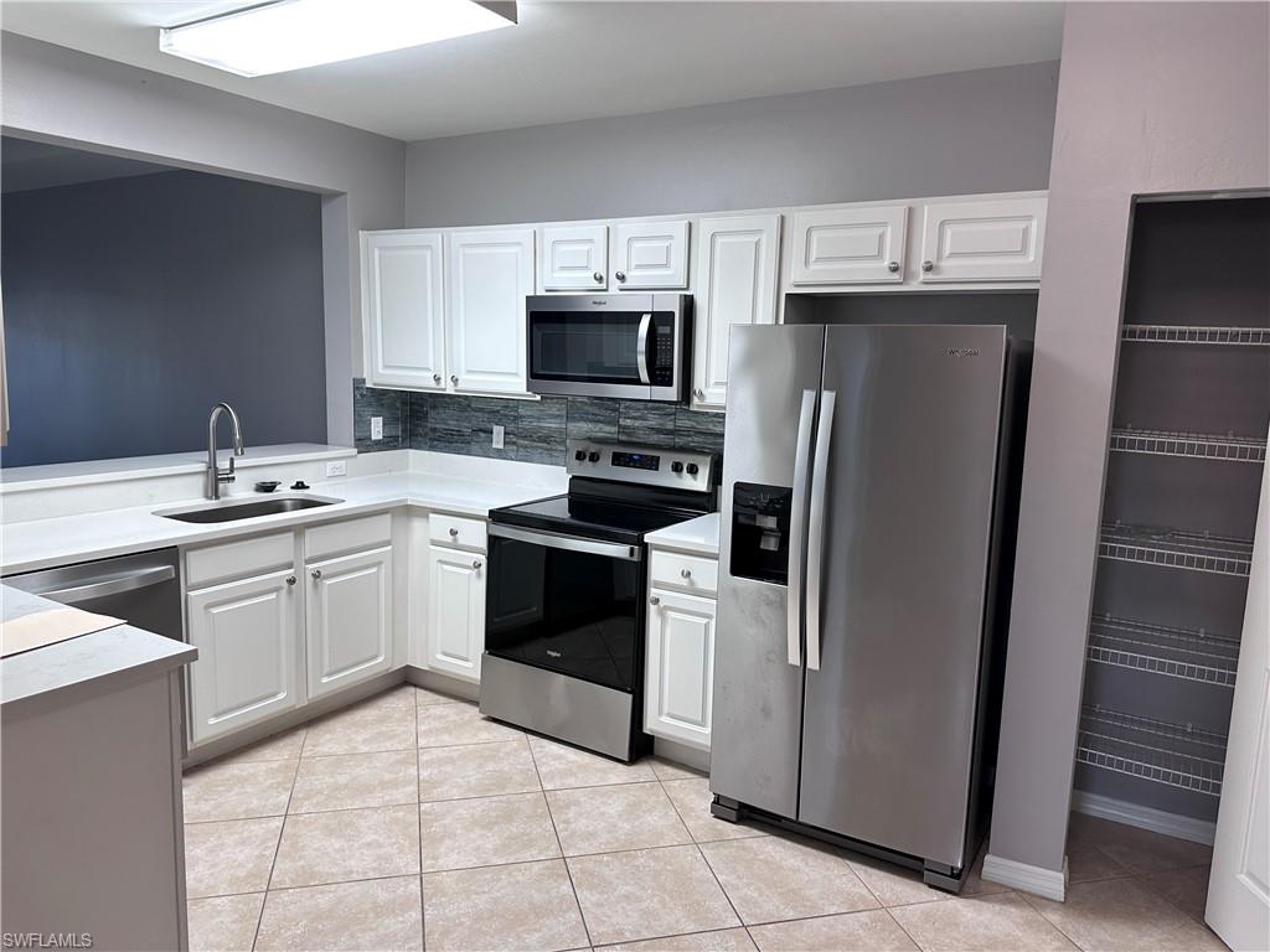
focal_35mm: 24
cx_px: 635
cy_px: 476
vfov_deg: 56.8
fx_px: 881
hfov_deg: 71.6
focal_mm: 6.86
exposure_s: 1/120
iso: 125
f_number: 1.78
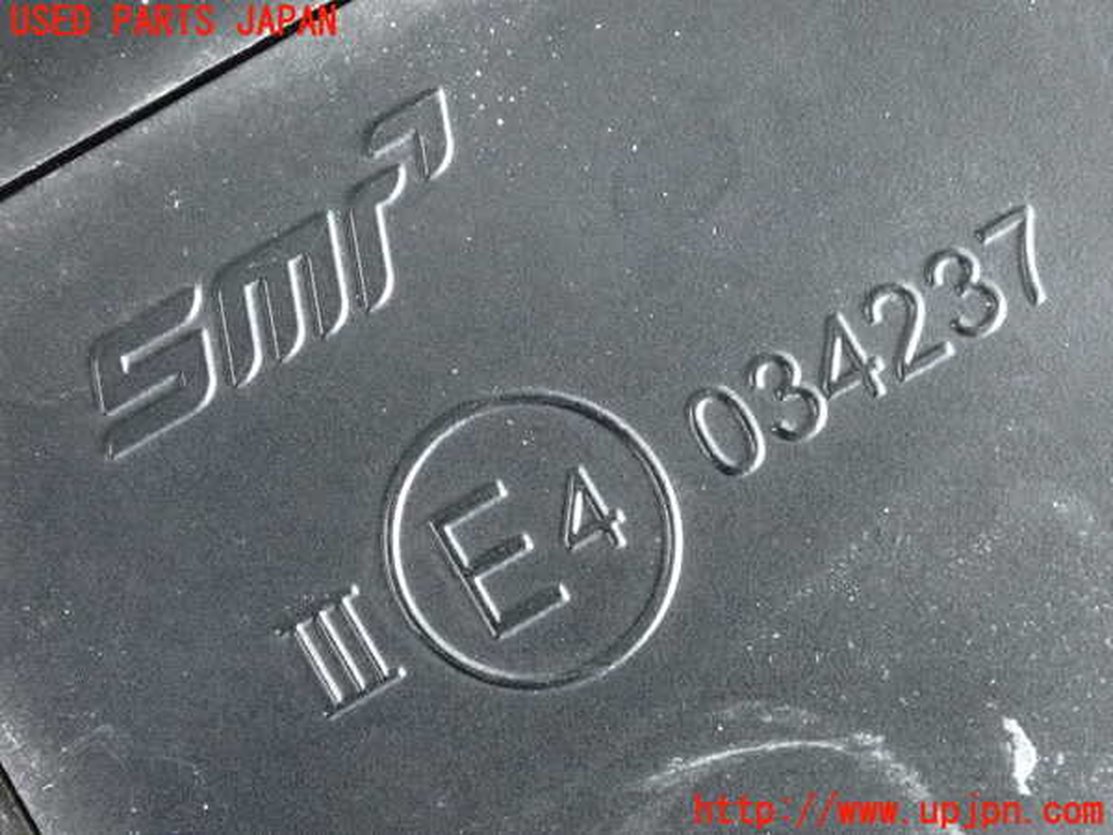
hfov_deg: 19.6
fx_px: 3215
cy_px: 418
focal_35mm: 100
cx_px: 556
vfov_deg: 14.8
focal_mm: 18
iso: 10000
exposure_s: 1/125
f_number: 4.9
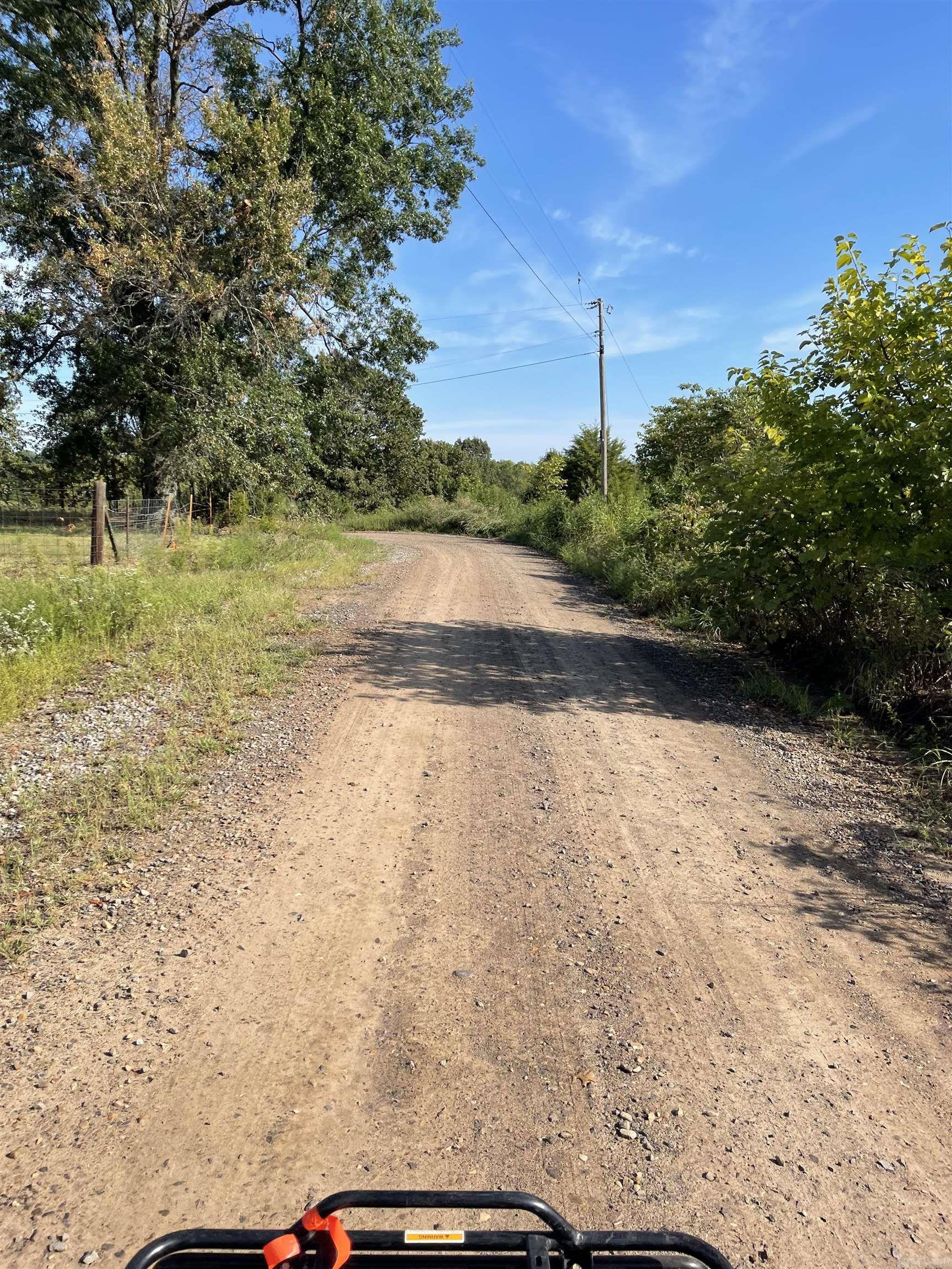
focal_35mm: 25
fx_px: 917
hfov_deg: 54.9
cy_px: 634
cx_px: 476
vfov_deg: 69.4
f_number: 1.6
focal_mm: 5.1
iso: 32
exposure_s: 1/2433
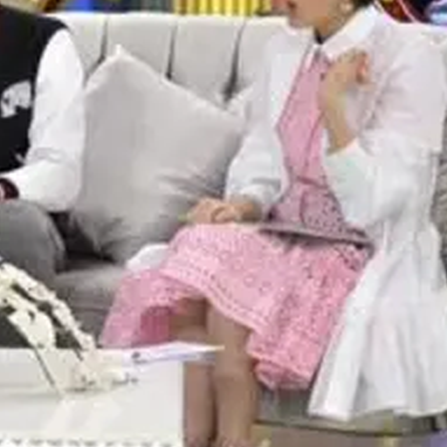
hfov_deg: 6.6
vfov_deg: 6.7
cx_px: -276
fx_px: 3798
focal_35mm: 260
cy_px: 40
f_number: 5
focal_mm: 50
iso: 1600
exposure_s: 1/320
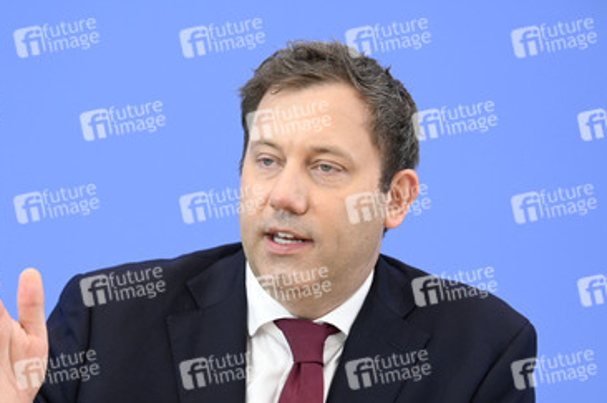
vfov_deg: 9.6
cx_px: 245
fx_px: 2408
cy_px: 245
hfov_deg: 14.4
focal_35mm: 143
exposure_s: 1/1250
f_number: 4
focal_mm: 116
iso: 4000
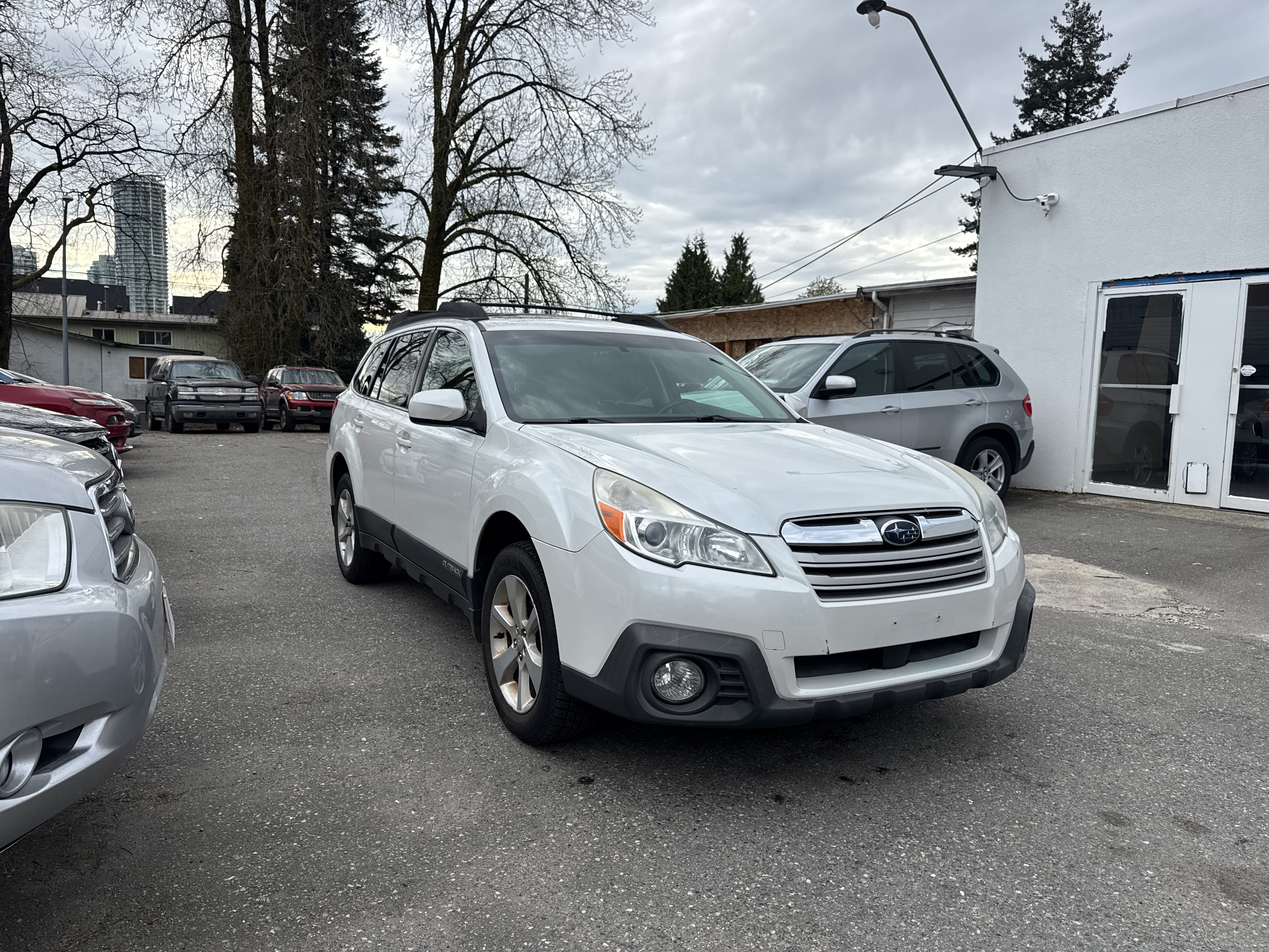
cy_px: 476
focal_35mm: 24
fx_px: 880
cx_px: 634
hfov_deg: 71.6
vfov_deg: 56.8
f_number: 1.78
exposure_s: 1/1678
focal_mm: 6.76
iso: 80
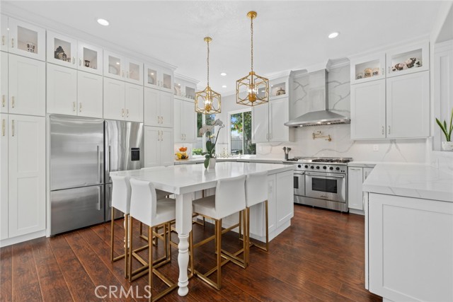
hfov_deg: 104.2
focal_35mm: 14
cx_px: 226
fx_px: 176
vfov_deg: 81.2
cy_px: 151
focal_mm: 14
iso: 400
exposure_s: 1/50
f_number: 8
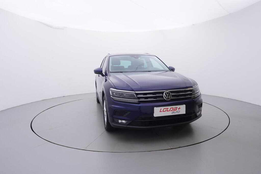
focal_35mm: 22
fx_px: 163
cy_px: 87
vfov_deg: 56.2
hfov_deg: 77.3
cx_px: 130
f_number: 5
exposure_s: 1/80
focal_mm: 15
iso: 200
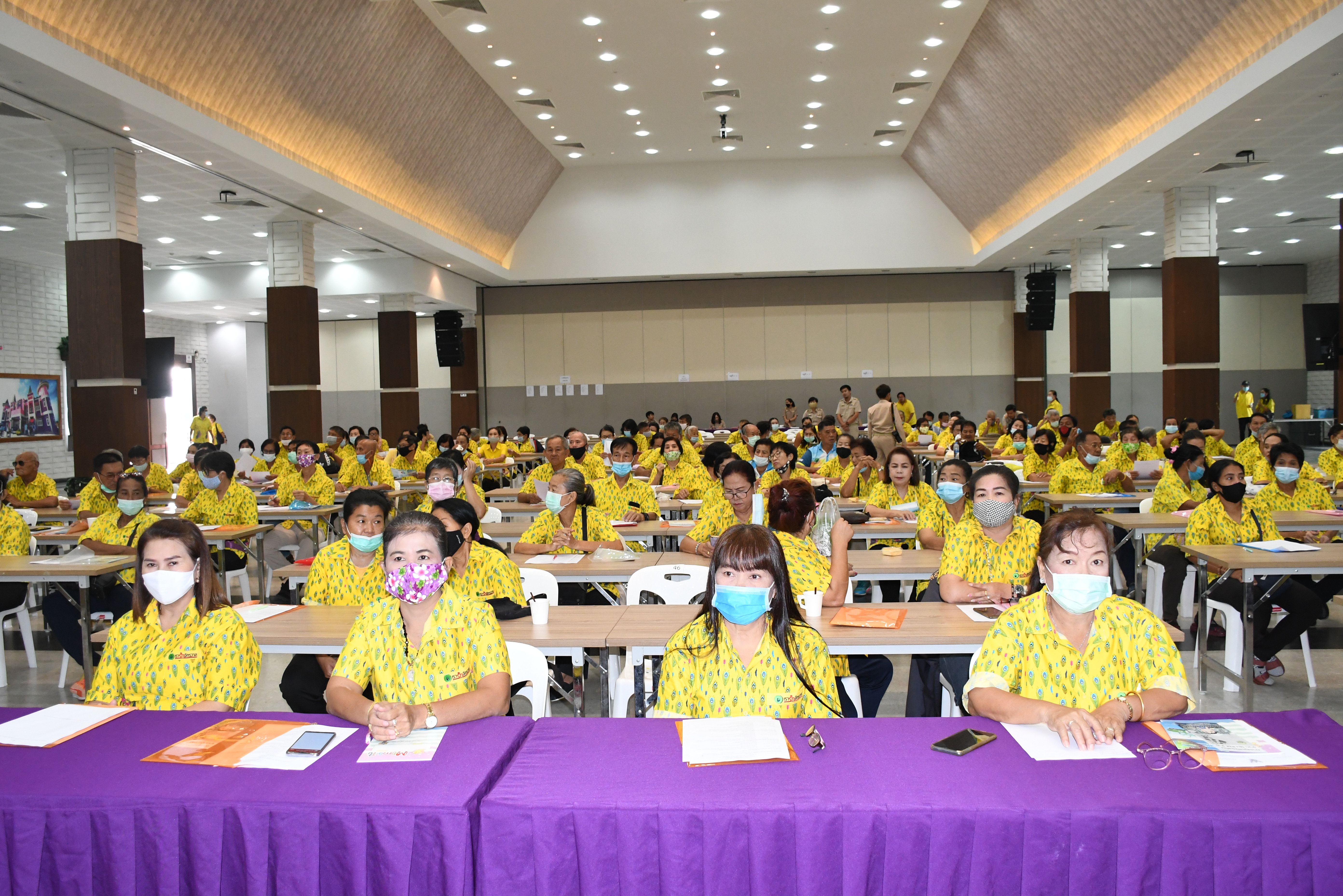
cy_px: 448
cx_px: 672
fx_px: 1119
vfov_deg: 43.6
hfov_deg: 61.9
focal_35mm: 30
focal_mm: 20
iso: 1600
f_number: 5.6
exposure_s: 1/80
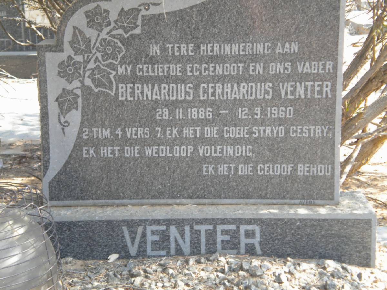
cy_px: 145
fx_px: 883
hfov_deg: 24.7
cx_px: 194
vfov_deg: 18.7
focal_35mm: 79
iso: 80
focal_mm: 14.3
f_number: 5.1
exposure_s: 1/47.4
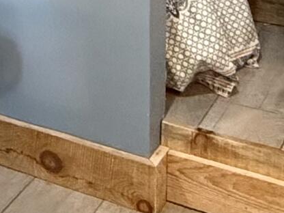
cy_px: -178
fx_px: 829
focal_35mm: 101
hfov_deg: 18.1
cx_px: -90
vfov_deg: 13.1
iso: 800
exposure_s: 1/60
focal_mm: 2.22
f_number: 2.2
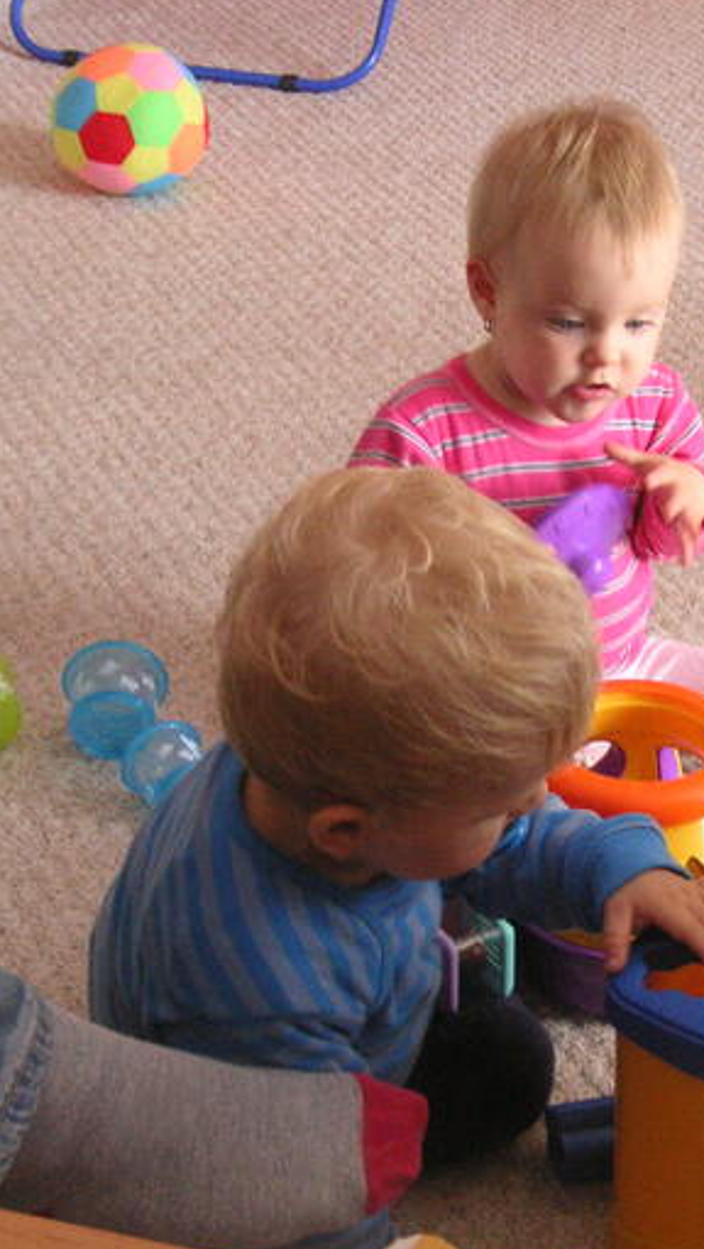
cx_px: 584
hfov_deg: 16.0
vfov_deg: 28.2
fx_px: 2485
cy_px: 701
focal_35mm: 75
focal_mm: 7.3
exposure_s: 1/45
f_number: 3.1
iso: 125
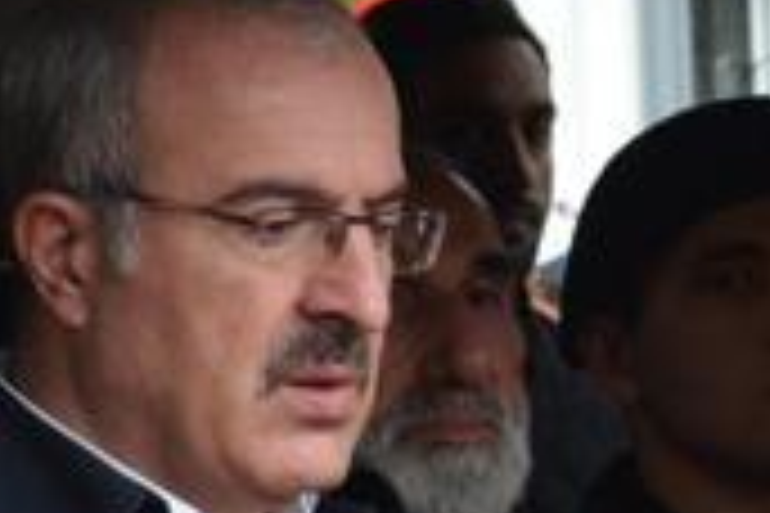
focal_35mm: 310
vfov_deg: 4.4
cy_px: 580
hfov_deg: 6.6
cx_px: 576
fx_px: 6630
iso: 800
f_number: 5.3
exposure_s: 1/60
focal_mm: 46
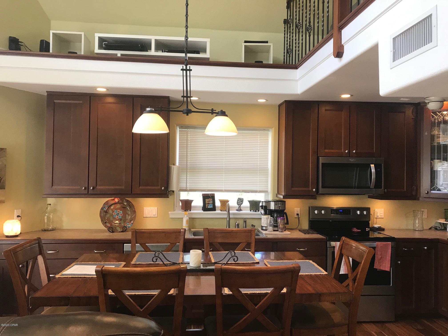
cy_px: 168
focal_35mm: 28
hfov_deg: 63.4
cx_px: 224
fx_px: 362
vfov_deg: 49.7
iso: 25
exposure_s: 1/40
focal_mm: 3.99
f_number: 1.8
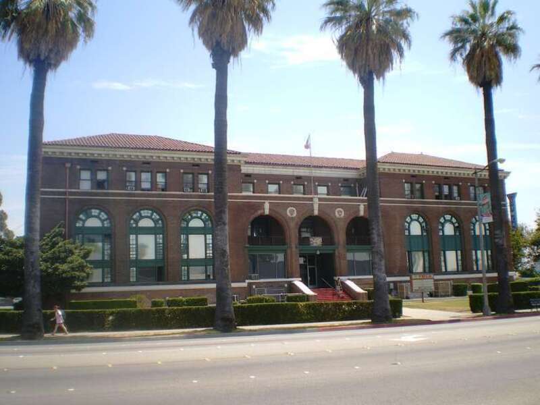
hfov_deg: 51.4
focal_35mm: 36
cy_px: 202
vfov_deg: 39.7
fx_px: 562
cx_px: 270
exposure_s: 1/250
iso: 50
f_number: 4.6
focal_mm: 6.3
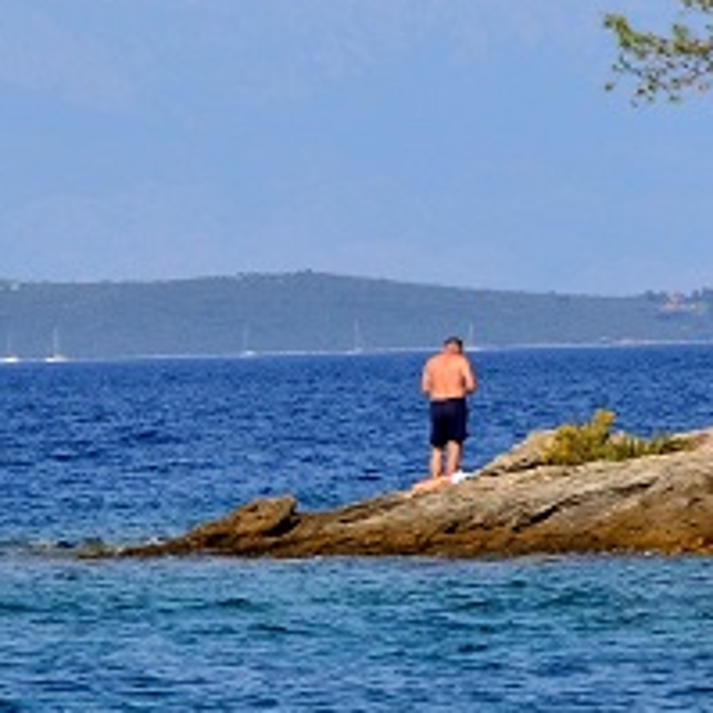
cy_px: -73
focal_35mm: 523
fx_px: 12188
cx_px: 1191
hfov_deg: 3.3
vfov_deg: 3.3
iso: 400
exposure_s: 1/400
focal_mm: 82
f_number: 14
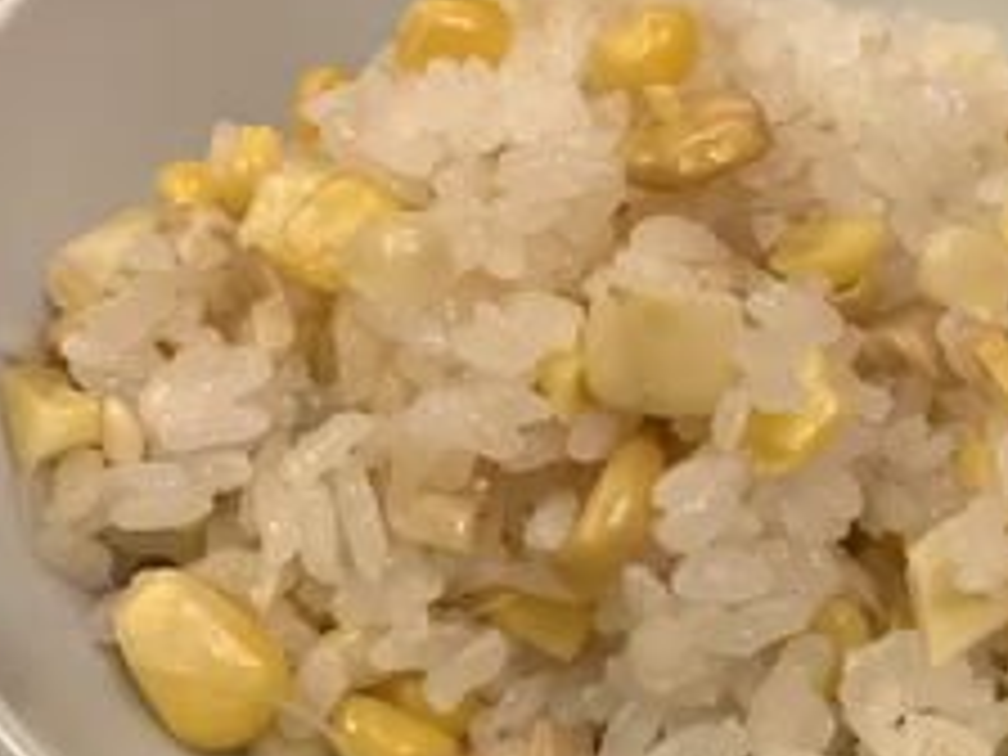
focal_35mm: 50
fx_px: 1456
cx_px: 680
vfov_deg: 29.1
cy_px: 369
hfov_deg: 37.7
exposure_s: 1/50
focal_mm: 3.99
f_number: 1.8
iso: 250
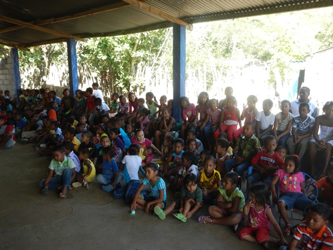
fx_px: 289
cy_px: 125
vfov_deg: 46.8
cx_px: 166
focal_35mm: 30
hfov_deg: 60.0
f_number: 3.9
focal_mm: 5.5
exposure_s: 1/80
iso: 125
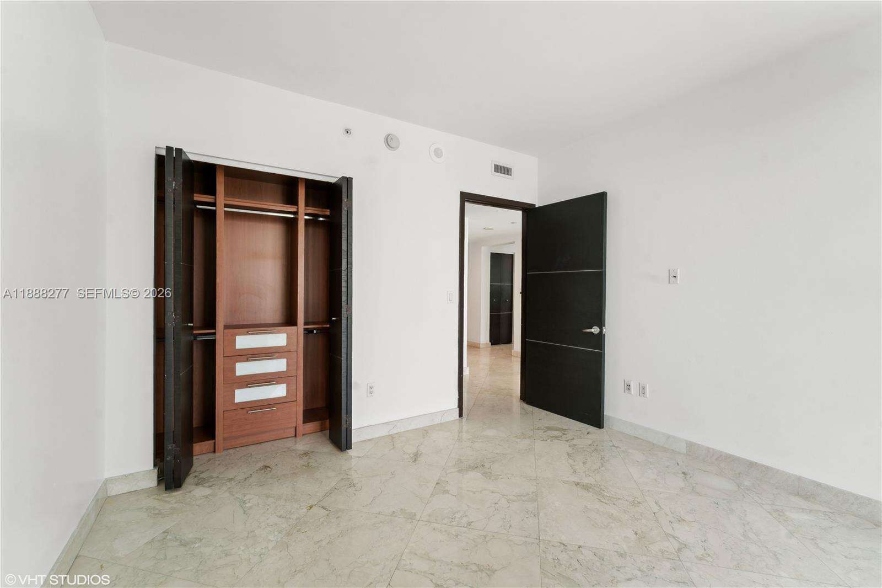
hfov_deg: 104.3
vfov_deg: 81.2
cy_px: 294
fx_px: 343
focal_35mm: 14
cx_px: 441
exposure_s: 1/30
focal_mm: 14
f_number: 9
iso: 200
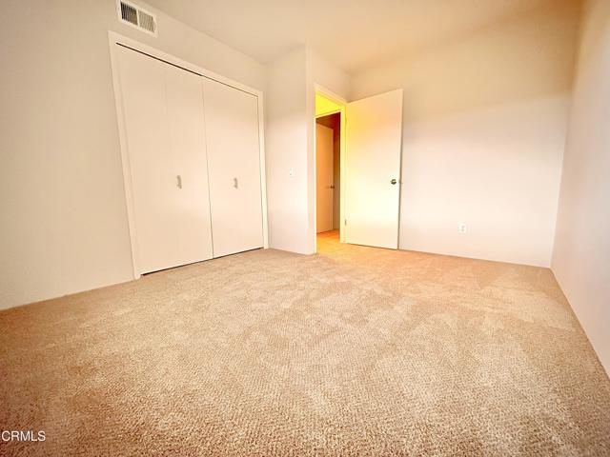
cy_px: 228
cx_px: 305
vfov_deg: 85.7
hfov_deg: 102.1
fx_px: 247
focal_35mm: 14
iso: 1250
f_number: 2.2
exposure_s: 1/40
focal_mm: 2.22
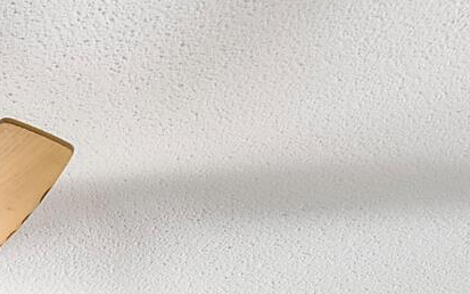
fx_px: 1422
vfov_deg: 8.3
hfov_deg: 16.4
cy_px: 1076
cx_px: -318
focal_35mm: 111
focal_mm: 10
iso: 100
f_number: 4.5
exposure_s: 1/3
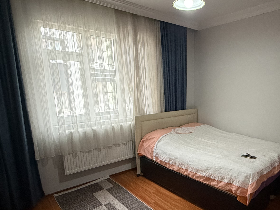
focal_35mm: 24
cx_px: 190
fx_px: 194
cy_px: 122
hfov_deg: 69.3
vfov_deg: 56.5
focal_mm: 2.22
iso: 500
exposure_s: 1/50
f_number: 2.2
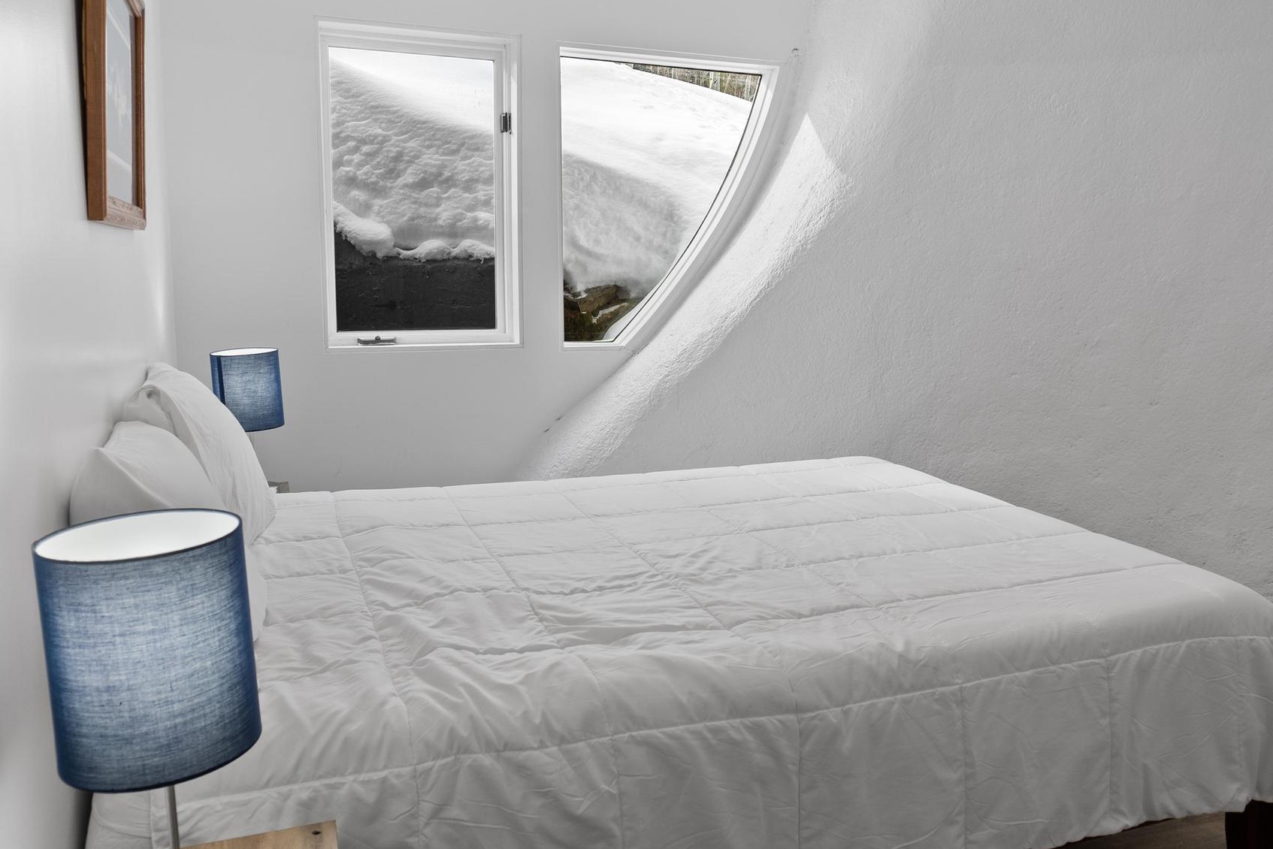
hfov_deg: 63.6
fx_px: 1026
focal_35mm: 29
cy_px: 401
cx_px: 655
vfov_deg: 45.0
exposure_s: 1/30
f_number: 6.3
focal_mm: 16
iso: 400
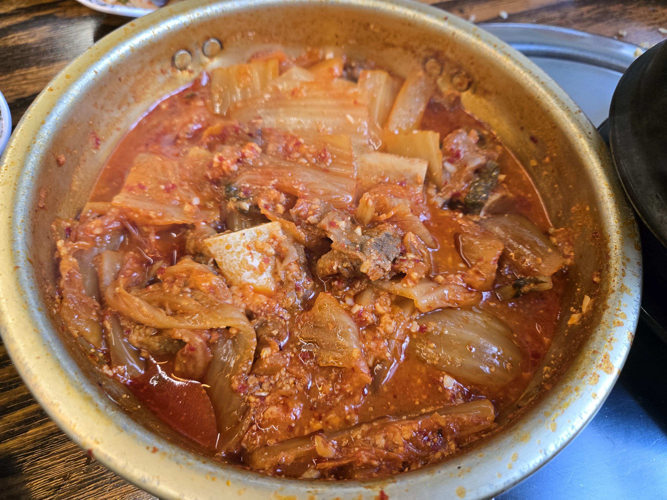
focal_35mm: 23
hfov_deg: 73.9
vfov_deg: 58.9
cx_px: 334
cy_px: 250
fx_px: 443
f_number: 1.8
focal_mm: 5.4
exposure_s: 1/120
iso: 160
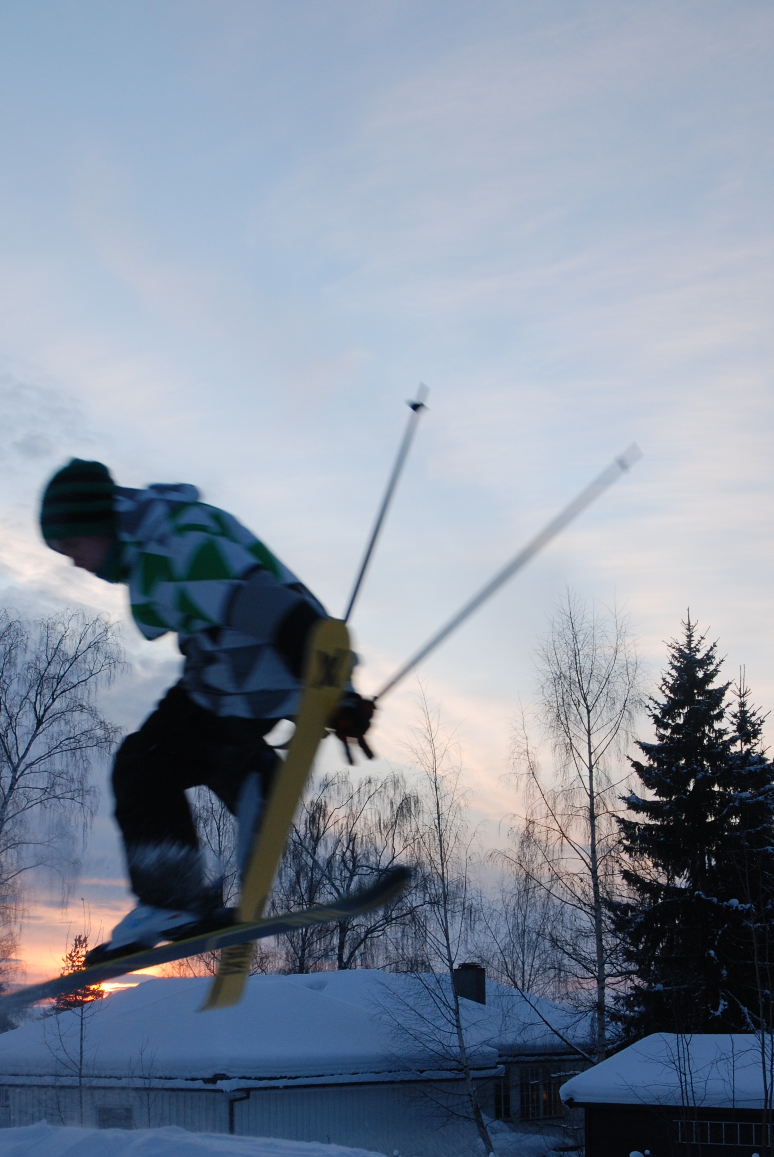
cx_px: 310
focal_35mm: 54
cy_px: 817
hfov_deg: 25.1
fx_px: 1736
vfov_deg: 36.3
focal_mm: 24
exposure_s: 1/125
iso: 200
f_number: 5.6
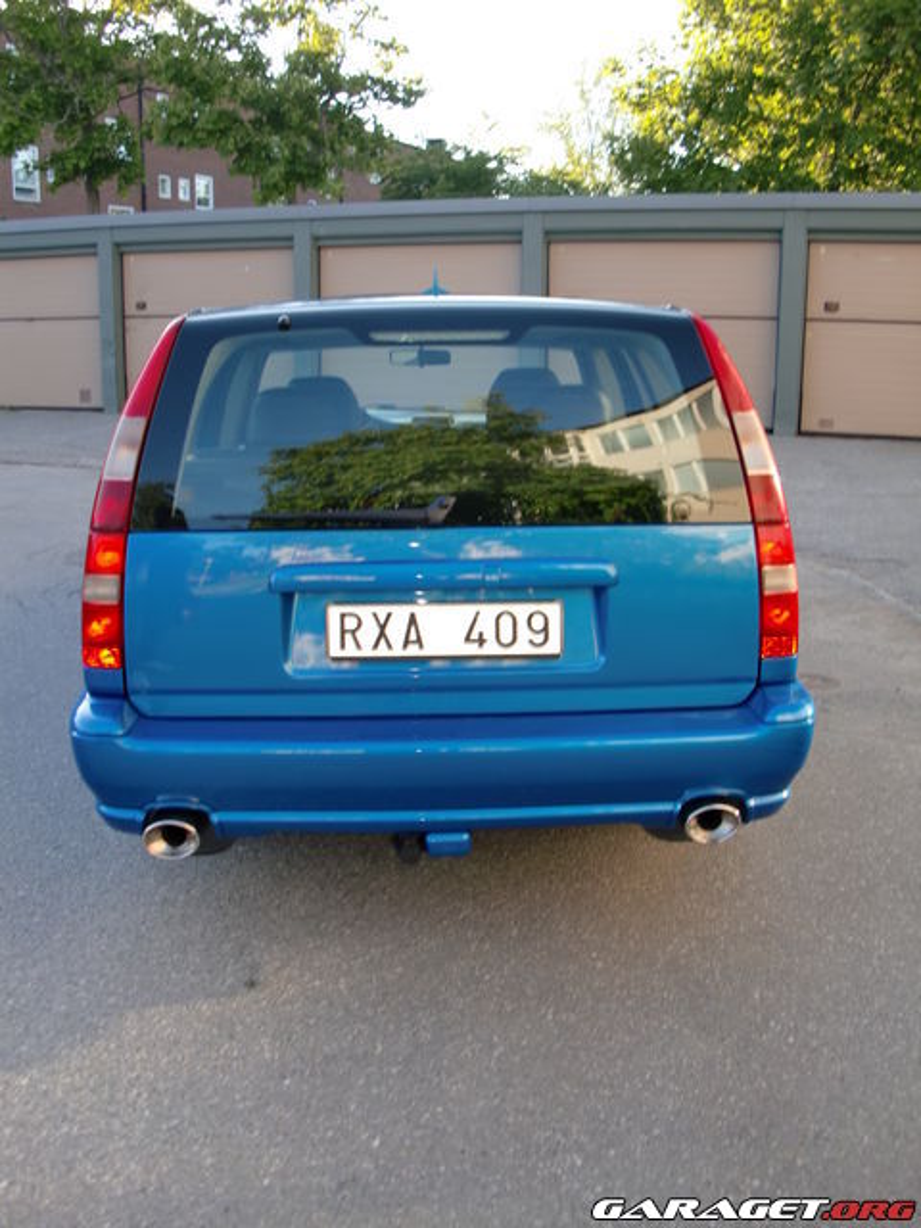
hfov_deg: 39.7
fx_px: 1277
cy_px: 614
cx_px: 460
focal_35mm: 36
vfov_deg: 51.4
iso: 64
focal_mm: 6.3
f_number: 2.8
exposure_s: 1/125
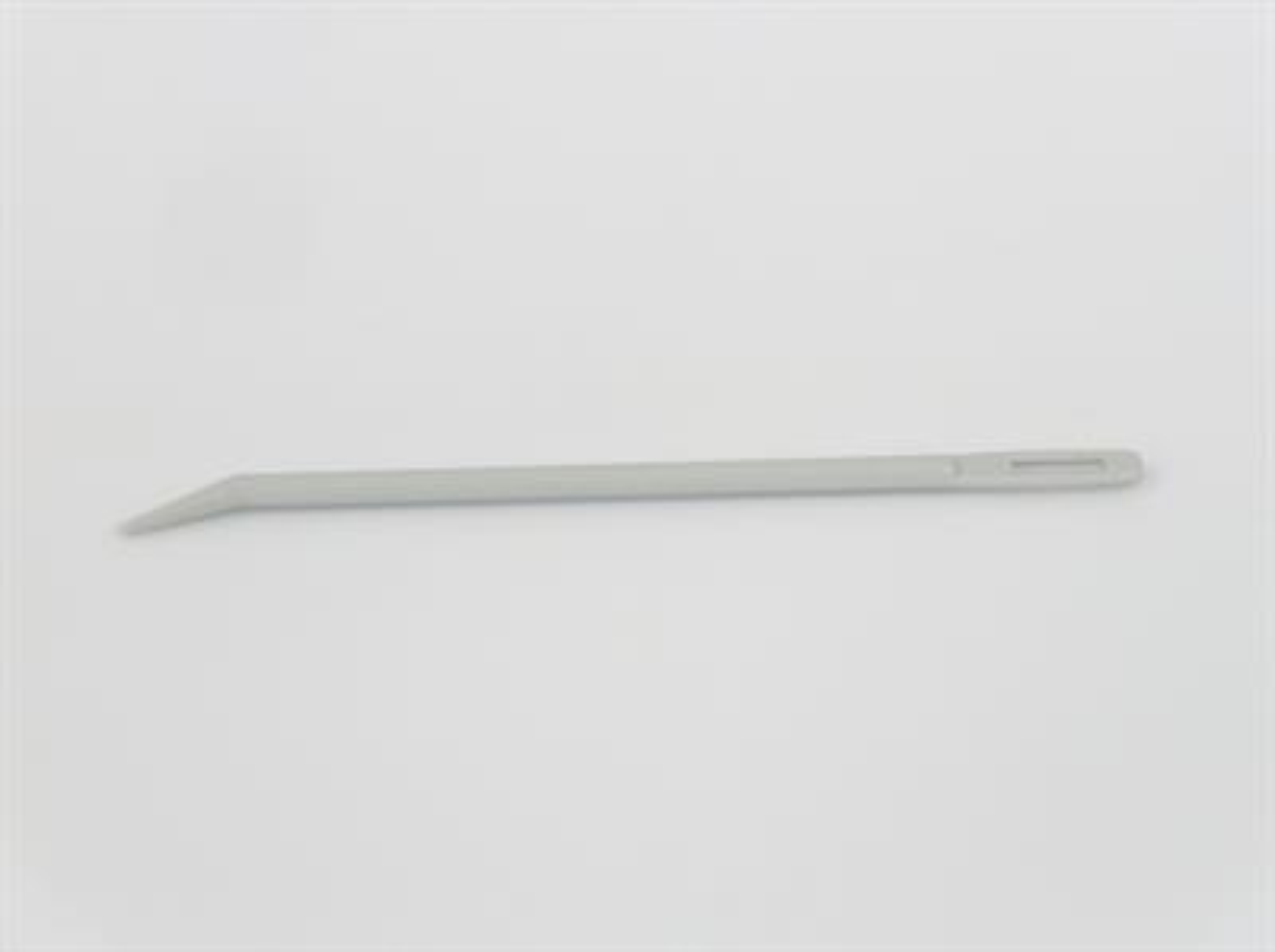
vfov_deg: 12.7
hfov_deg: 17.0
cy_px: 476
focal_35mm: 116
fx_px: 4267
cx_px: 638
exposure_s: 1/46.9
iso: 100
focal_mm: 23.76
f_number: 3
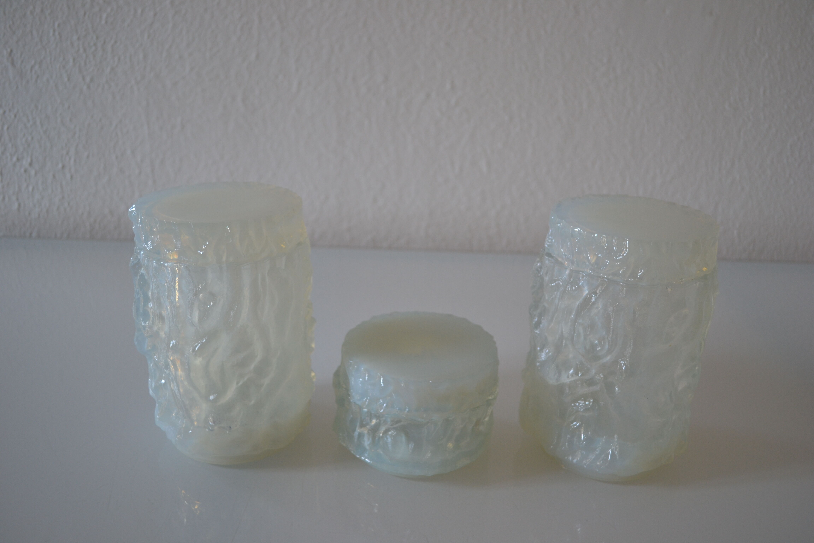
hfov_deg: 57.2
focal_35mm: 33
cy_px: 272
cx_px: 407
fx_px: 746
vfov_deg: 40.0
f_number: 3.8
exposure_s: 1/50
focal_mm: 22
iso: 400
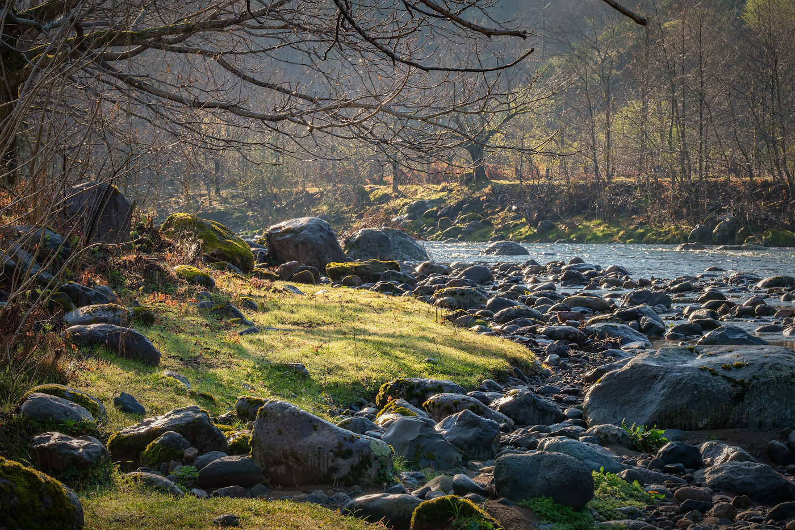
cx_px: 398
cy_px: 265
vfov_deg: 13.8
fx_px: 2186
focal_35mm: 99
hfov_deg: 20.6
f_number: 11
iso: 500
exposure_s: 1/105
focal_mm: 66
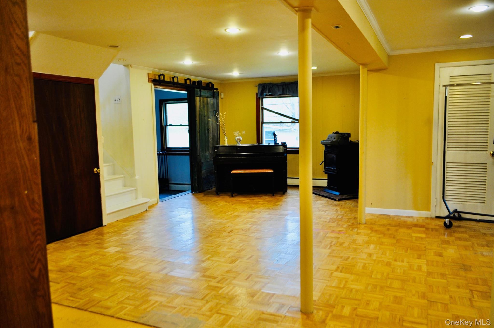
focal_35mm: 27
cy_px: 164
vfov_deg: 47.8
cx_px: 247
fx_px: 370
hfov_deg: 67.5
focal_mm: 18
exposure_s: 1/60
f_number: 4
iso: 400
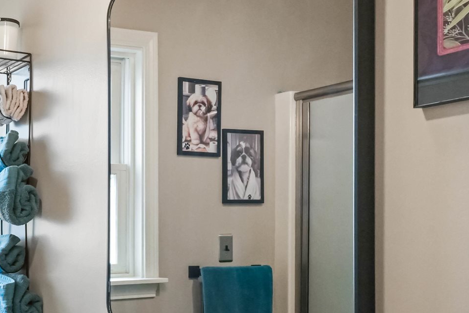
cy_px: 266
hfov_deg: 38.5
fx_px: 586
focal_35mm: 45
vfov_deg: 29.0
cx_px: -4
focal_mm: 14
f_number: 14
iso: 3200
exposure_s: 1/250
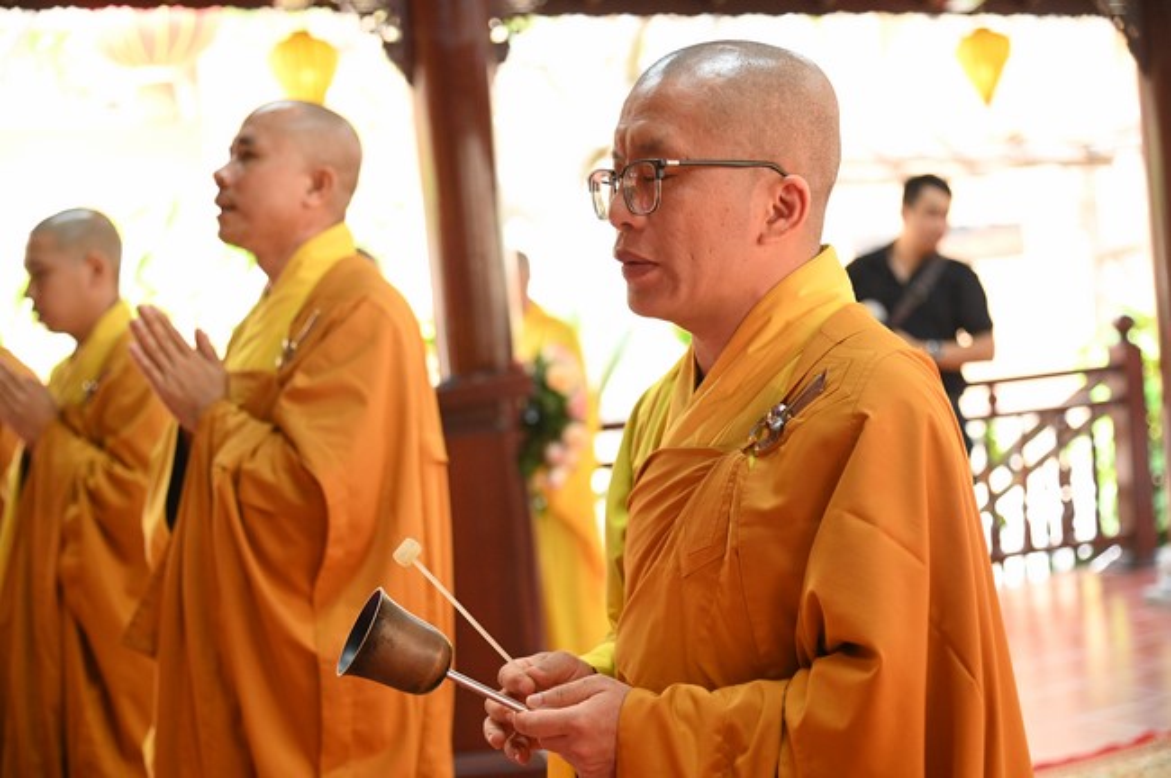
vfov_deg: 23.3
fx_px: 1885
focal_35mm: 58
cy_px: 389
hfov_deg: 34.5
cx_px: 586
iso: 4000
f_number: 4
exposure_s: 1/320
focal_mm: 58
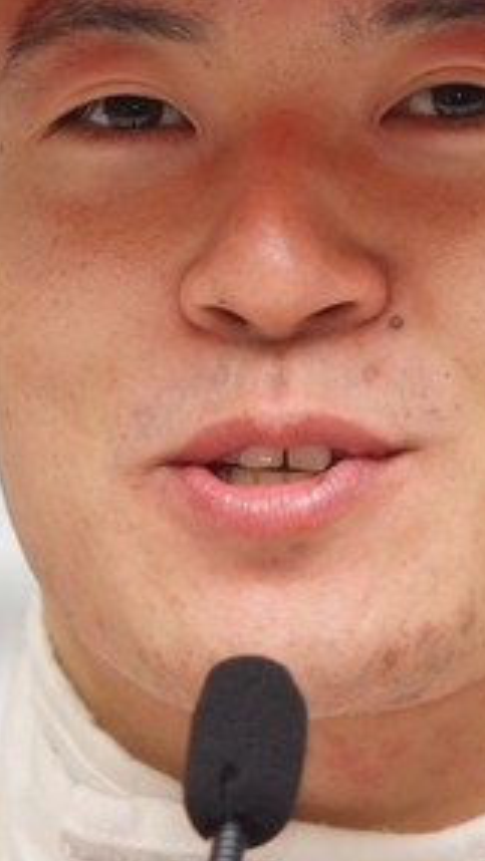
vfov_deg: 3.0
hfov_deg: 1.7
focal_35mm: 711
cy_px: 190
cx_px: 190
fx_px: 16246
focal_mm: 180
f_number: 2.8
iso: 400
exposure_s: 1/250
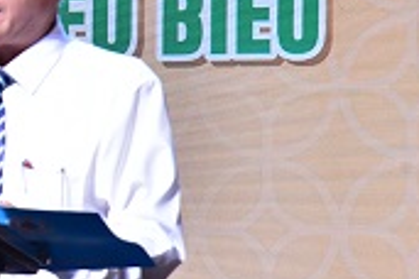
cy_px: 59
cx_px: -279
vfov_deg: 3.3
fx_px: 4911
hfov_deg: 4.8
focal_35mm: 422
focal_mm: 120
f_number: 8
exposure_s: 1/125
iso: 5000
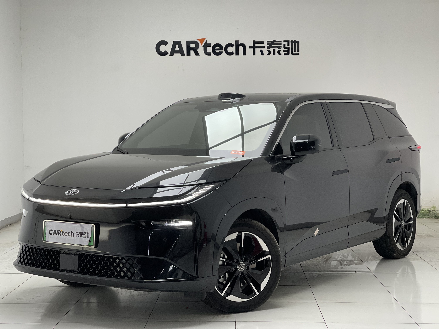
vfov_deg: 22.9
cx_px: 220
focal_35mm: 64
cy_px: 164
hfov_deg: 30.3
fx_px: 812
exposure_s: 1/100
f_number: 2.2
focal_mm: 7.5
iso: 100
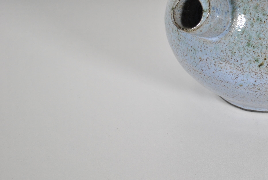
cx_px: 269
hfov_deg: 17.8
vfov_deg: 12.2
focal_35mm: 112
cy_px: 27
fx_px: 835
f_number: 5
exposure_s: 1/60
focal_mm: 36
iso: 200
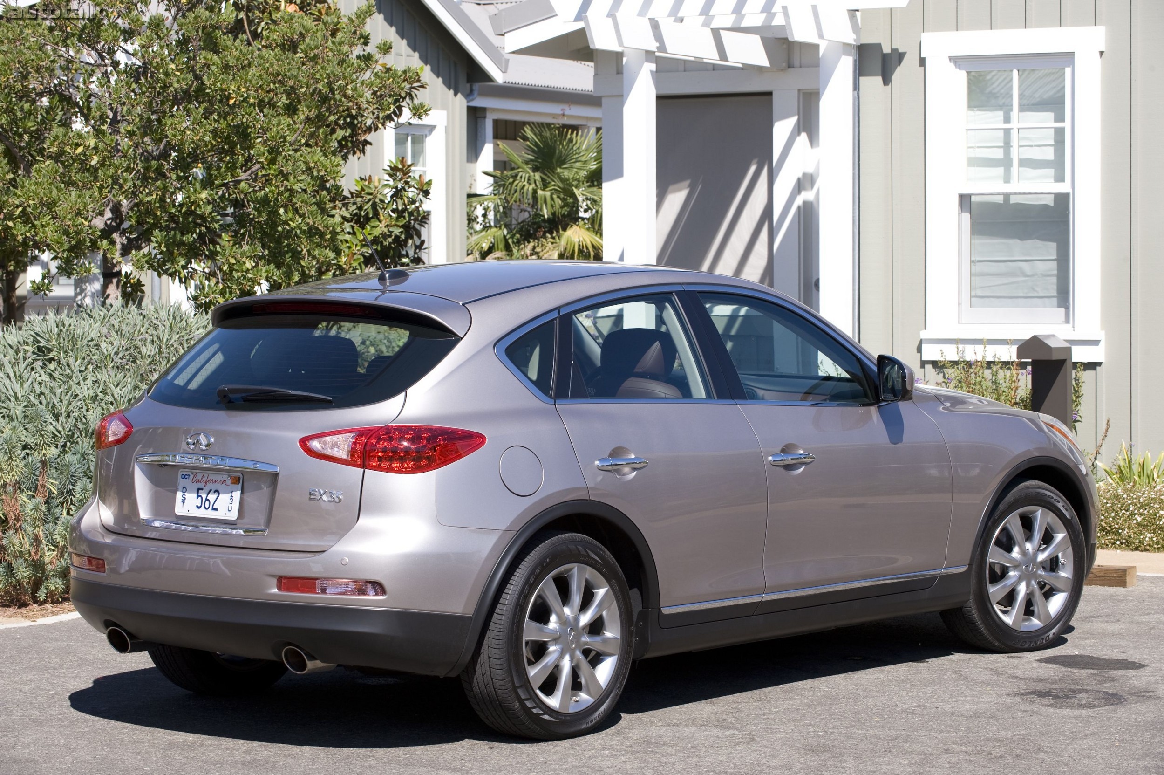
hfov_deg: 20.0
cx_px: 582
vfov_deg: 13.4
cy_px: 388
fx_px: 3296
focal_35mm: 102
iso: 200
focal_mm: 102
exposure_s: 1/250
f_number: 9
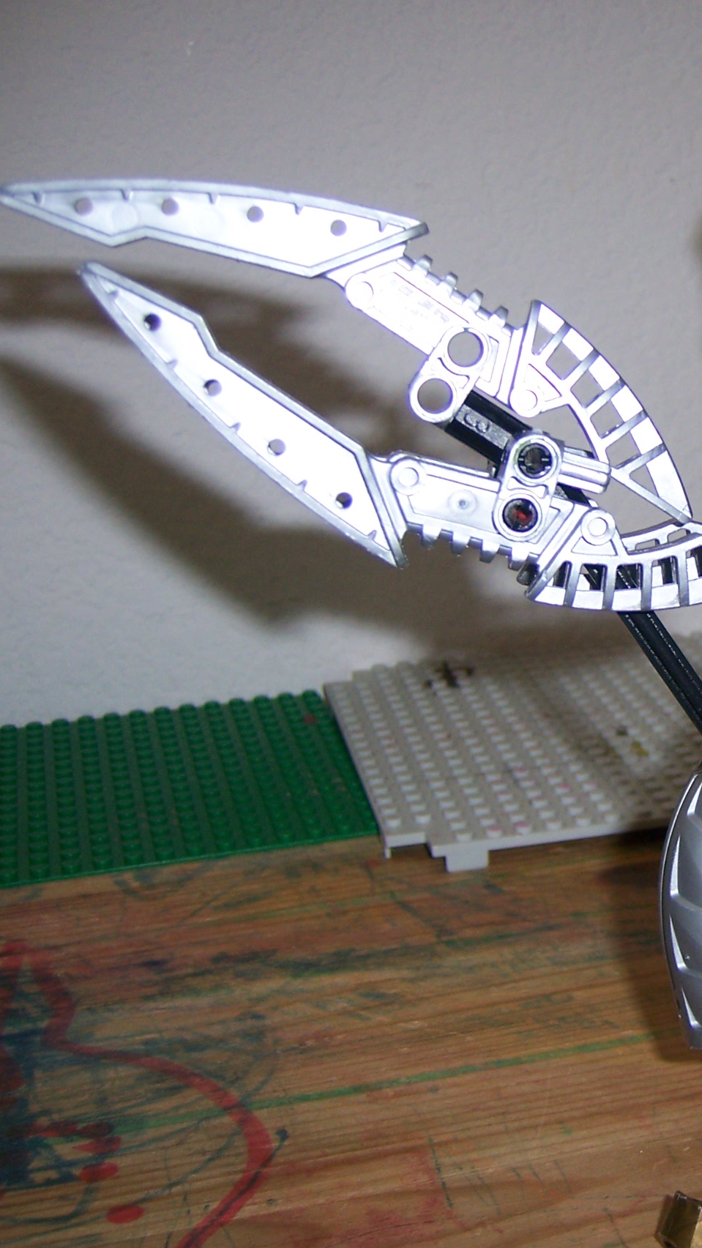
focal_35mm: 53
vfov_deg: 39.2
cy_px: 617
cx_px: 806
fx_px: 1754
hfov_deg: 21.3
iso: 100
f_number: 2.8
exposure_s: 1/60
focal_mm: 6
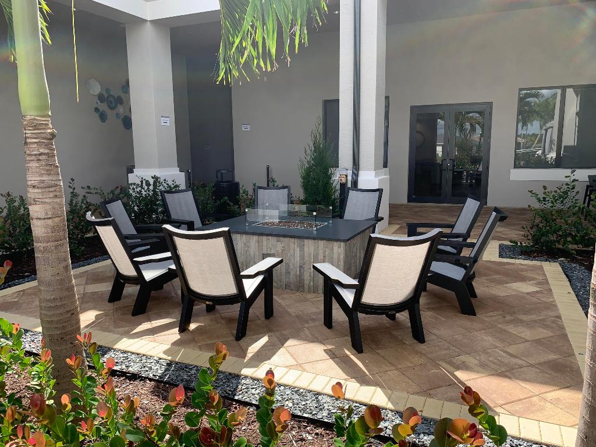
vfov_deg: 53.1
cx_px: 298
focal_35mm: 26
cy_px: 224
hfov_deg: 67.3
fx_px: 448
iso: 25
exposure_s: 1/631
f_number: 1.8
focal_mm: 4.25
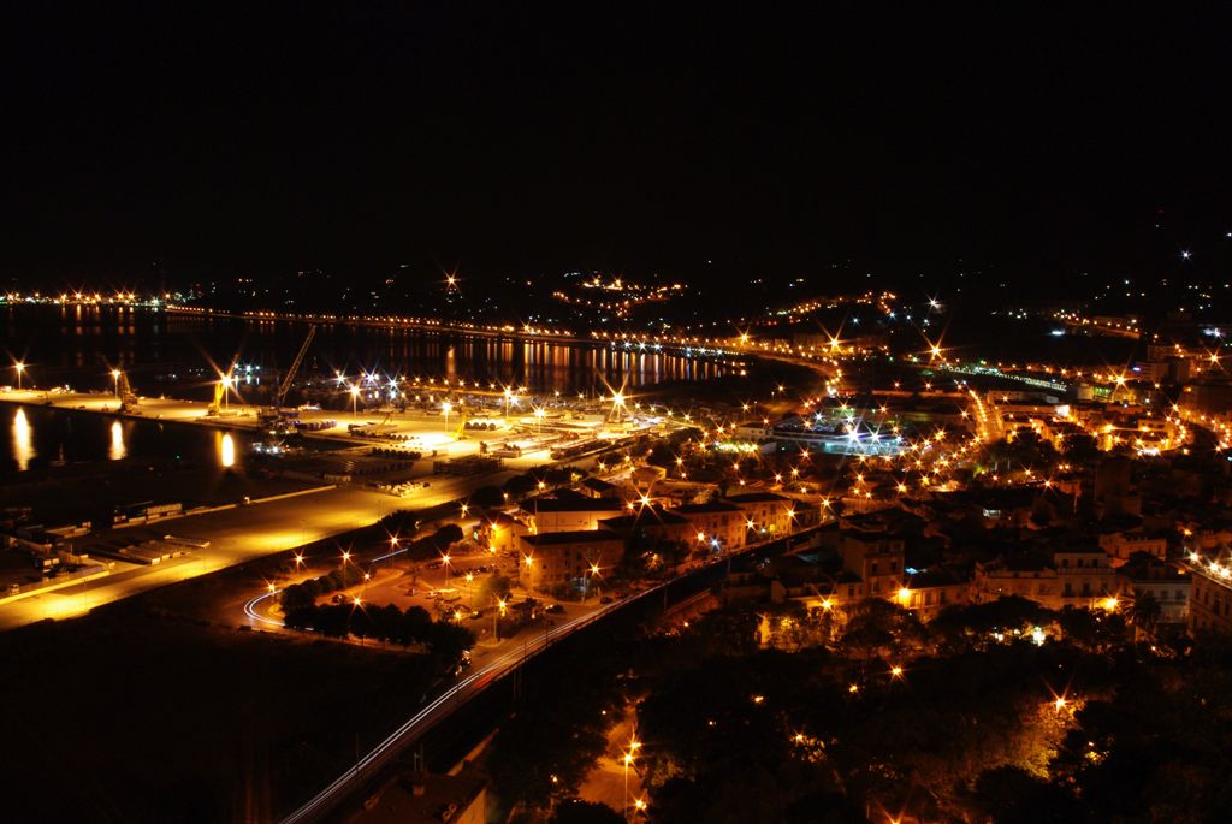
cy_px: 412
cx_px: 616
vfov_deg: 42.4
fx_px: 1062
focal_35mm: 31
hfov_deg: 60.2
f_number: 27
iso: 400
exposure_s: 30
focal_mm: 21.25
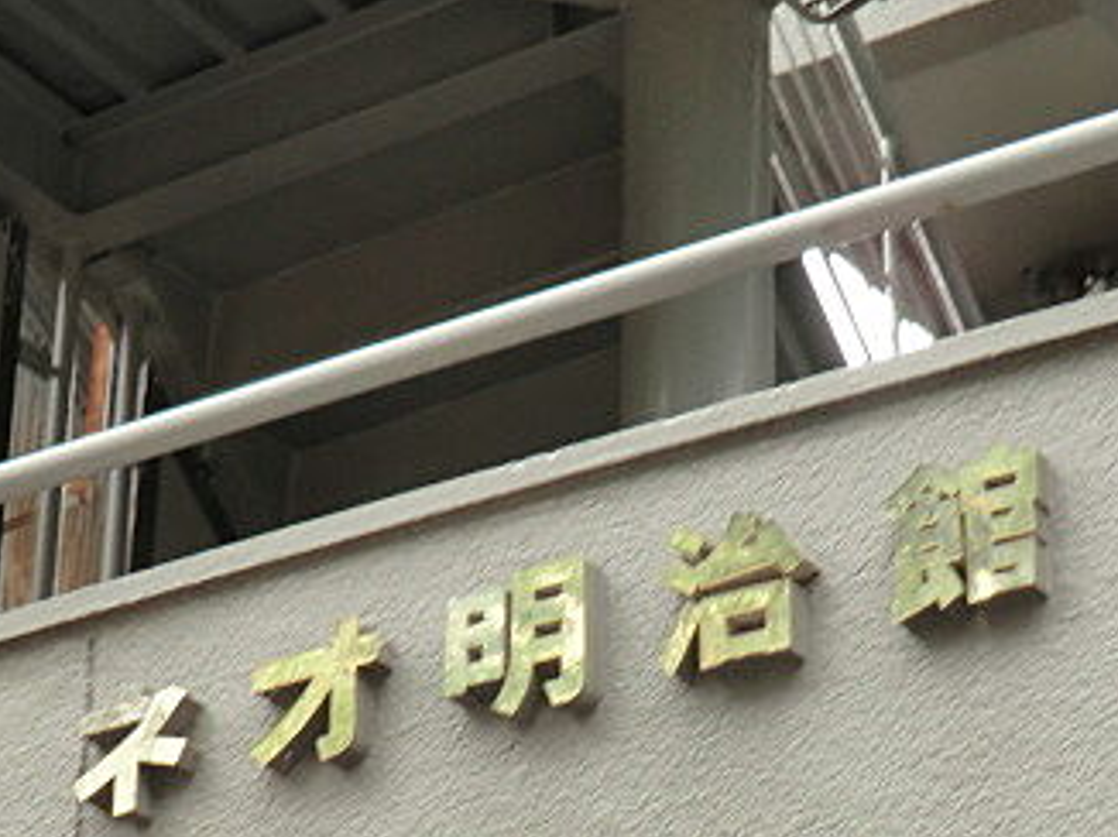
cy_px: 762
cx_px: 580
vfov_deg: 13.6
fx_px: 3486
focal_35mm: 108
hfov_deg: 18.2
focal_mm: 9.8
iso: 80
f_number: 4.2
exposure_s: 1/80
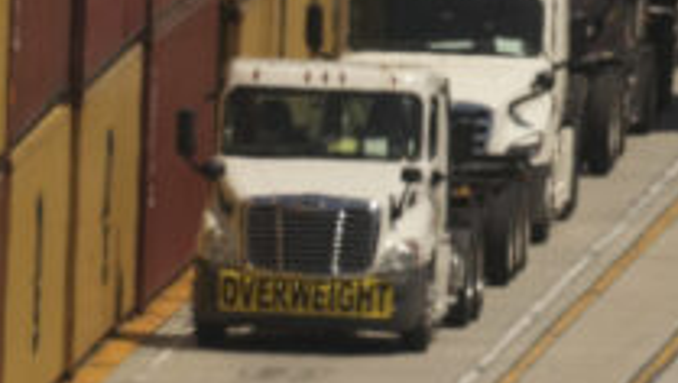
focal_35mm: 3848
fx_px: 69241
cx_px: 457
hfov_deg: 0.6
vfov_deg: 0.3
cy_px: 252
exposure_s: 1/2500
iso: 1000
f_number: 13
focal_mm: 1200
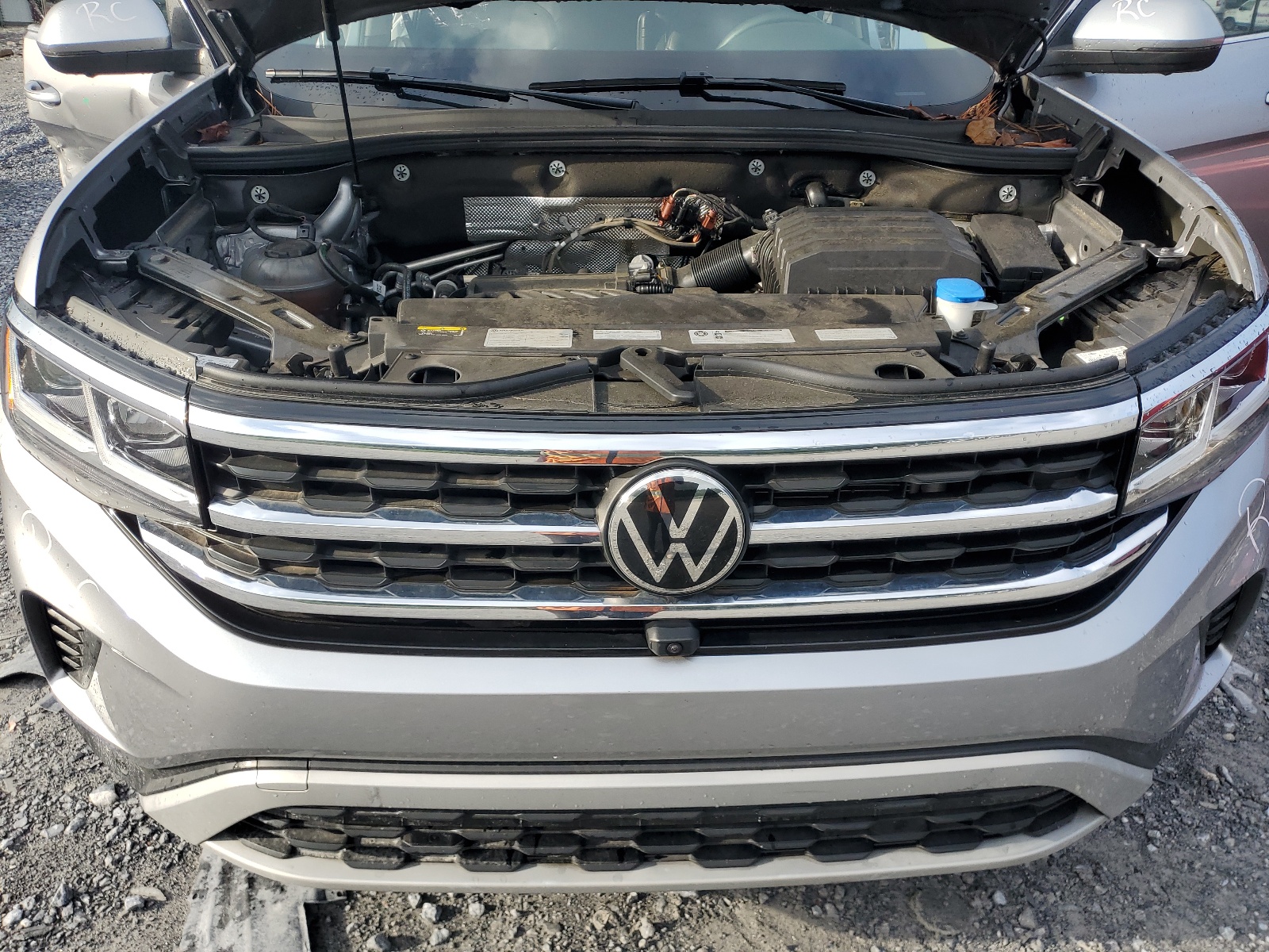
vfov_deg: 53.1
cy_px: 476
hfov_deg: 67.3
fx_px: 953
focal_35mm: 26
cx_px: 634
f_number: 1.5
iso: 50
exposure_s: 1/1000
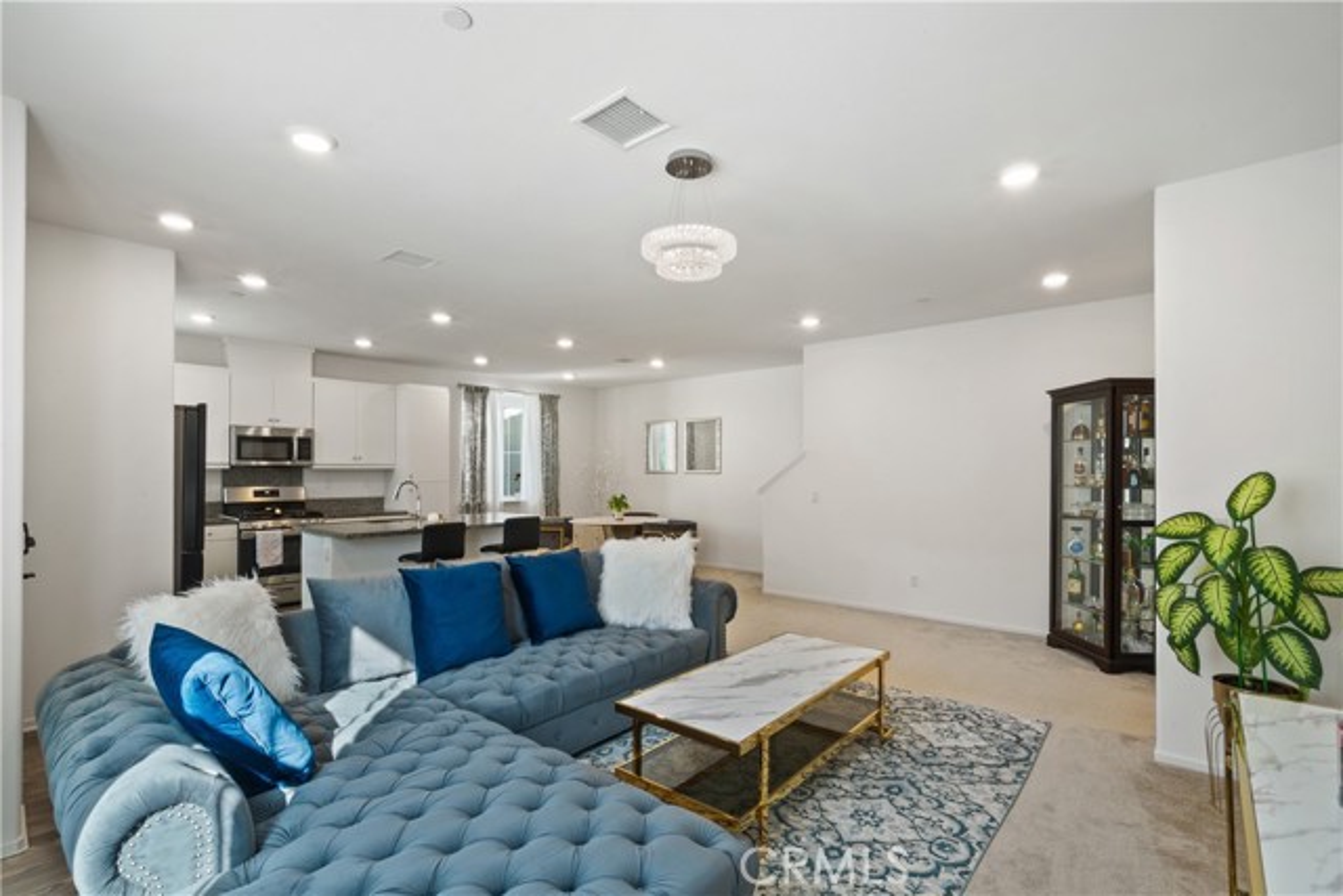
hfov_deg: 96.7
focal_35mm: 16
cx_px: 672
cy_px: 448
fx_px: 597
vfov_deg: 73.8
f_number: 22
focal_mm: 16
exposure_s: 13
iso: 40
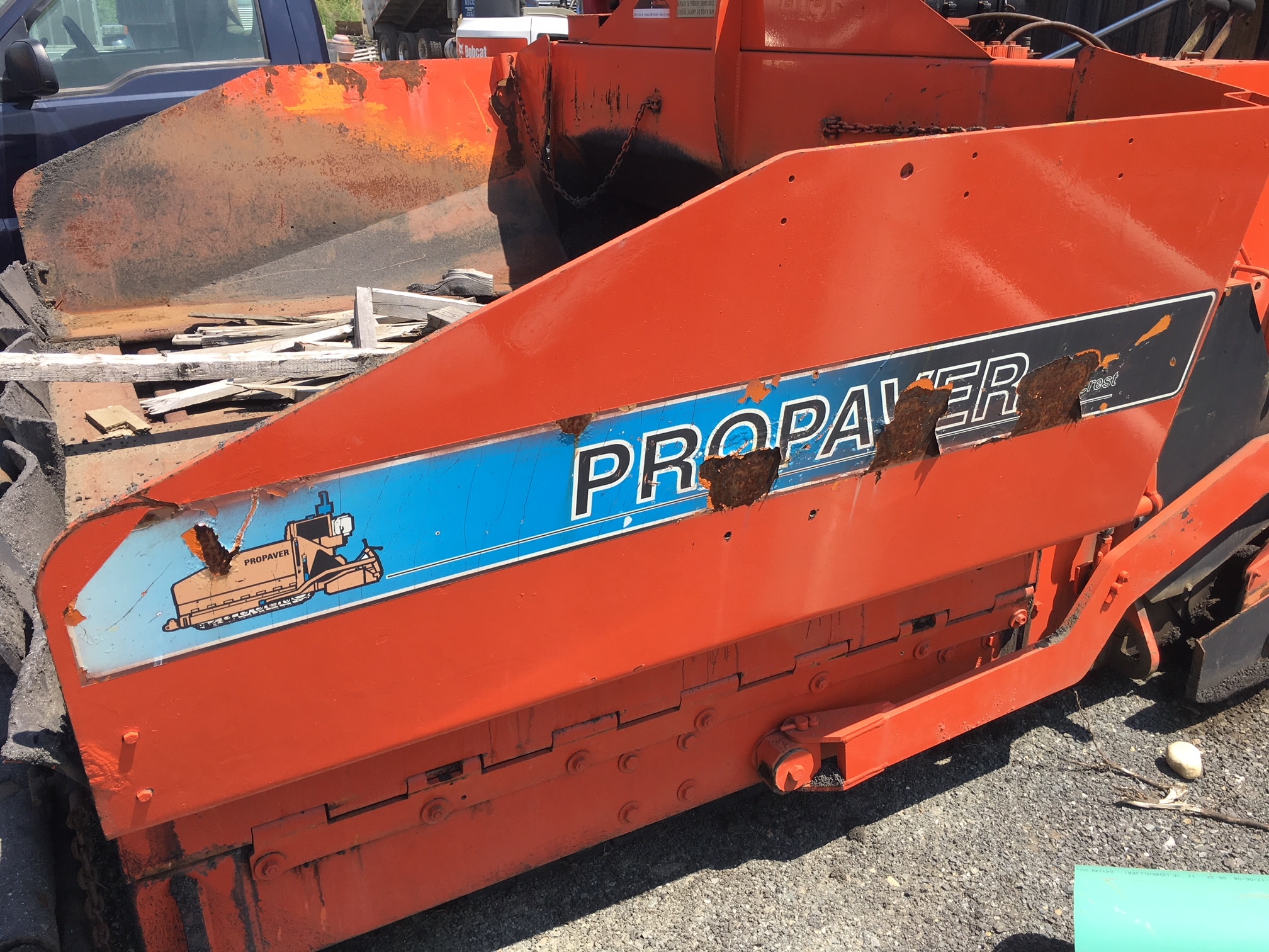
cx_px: 634
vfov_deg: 48.2
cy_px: 476
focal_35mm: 29
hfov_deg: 61.7
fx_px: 1063
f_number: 2.2
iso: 25
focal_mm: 4.15
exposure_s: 1/761
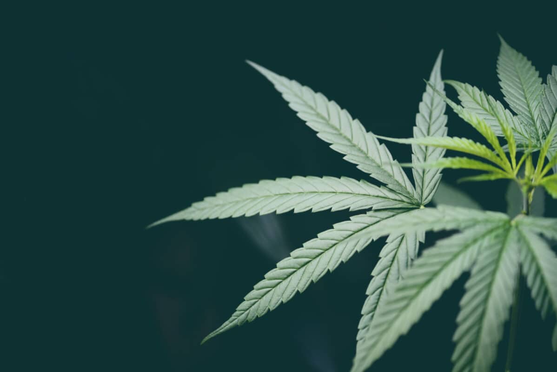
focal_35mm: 105
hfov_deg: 19.4
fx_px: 1625
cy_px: 186
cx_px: 278
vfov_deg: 13.1
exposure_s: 1/200
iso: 200
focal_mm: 105
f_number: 3
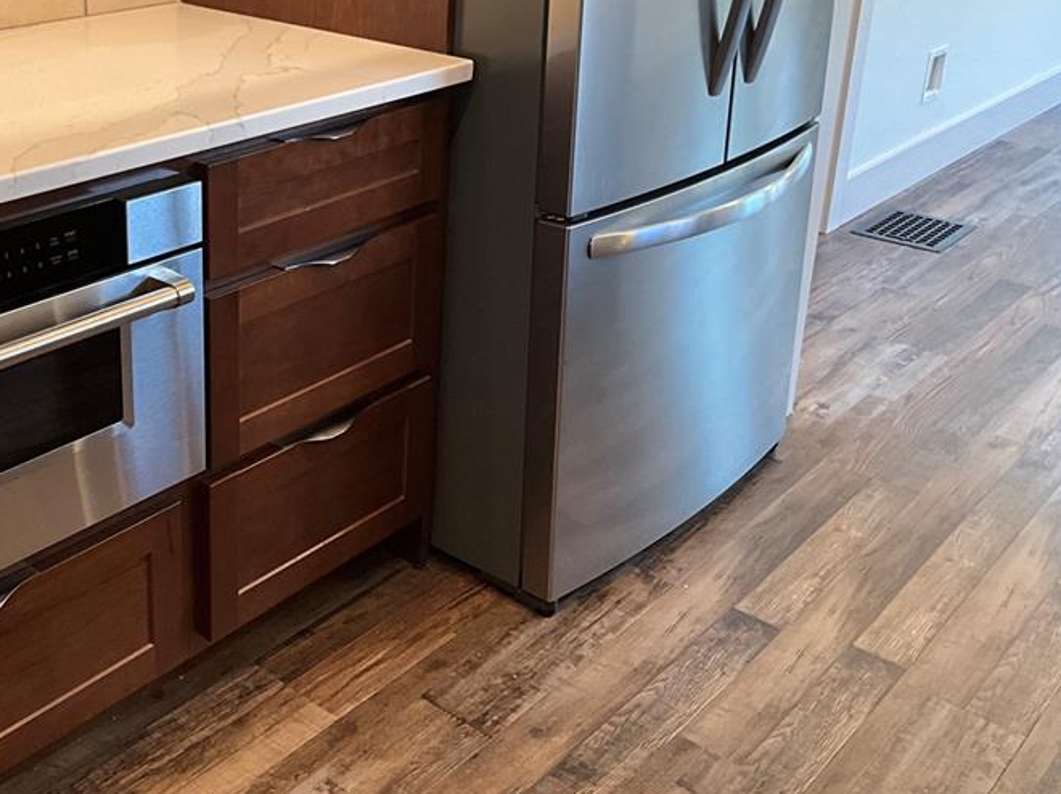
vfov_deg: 31.7
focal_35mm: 45
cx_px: 278
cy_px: 223
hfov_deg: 41.0
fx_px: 1378
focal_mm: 3
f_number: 1.8
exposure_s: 1/60
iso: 100
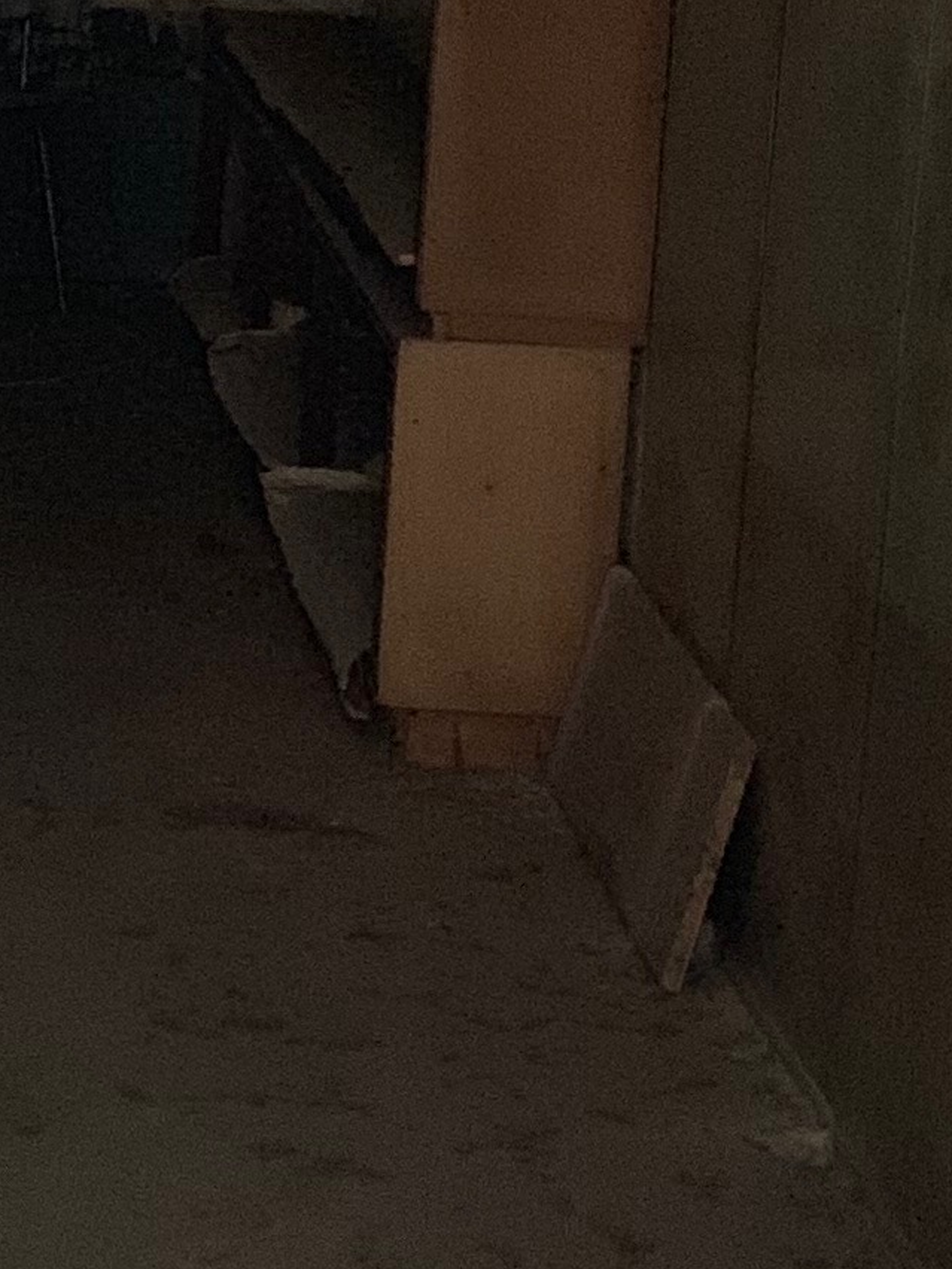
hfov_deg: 11.8
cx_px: -188
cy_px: -4
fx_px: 4510
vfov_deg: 15.7
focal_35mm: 123
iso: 800
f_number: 1.8
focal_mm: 4.25
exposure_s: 1/25
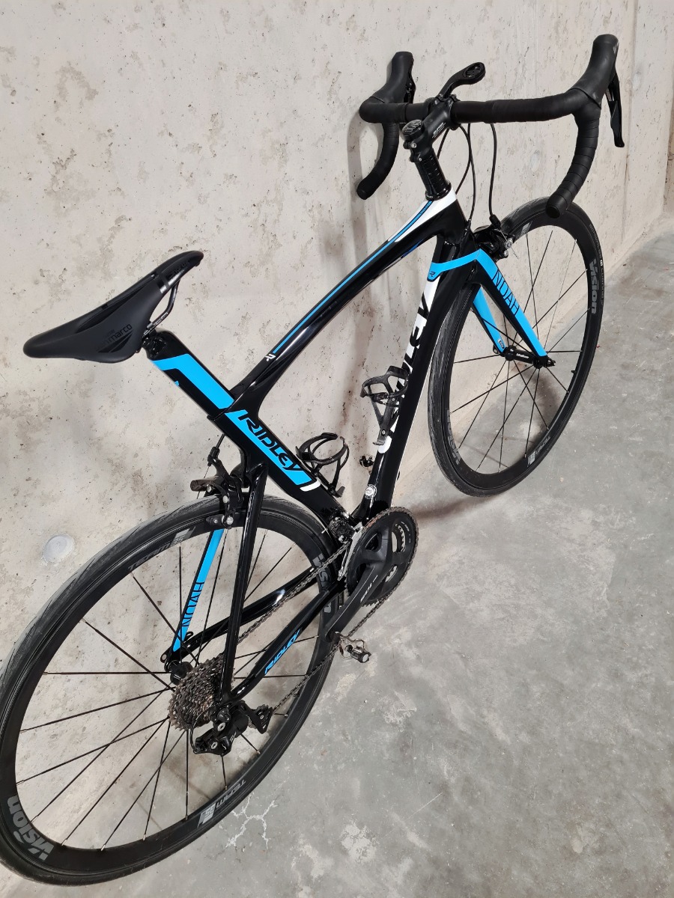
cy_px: 449
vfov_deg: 67.3
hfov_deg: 53.1
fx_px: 675
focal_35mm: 26
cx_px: 337
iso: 400
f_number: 1.8
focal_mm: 5.4
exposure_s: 1/50
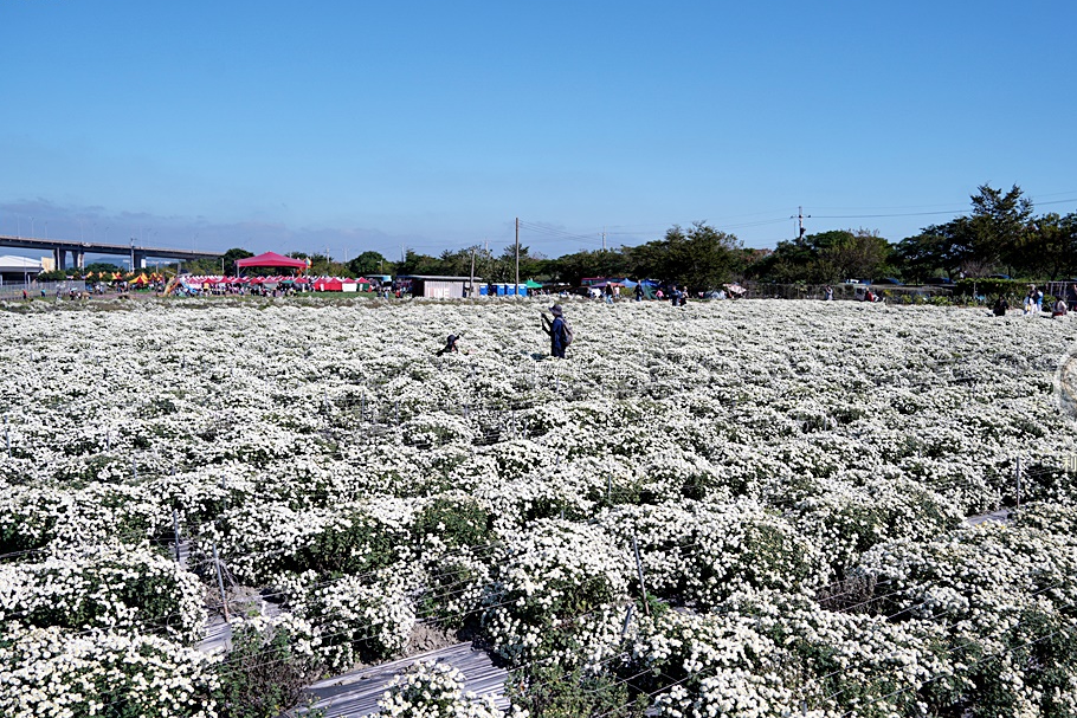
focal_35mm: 32
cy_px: 368
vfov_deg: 41.1
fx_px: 957
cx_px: 568
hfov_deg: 58.7
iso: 100
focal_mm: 28
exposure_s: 1/1250
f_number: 5.6
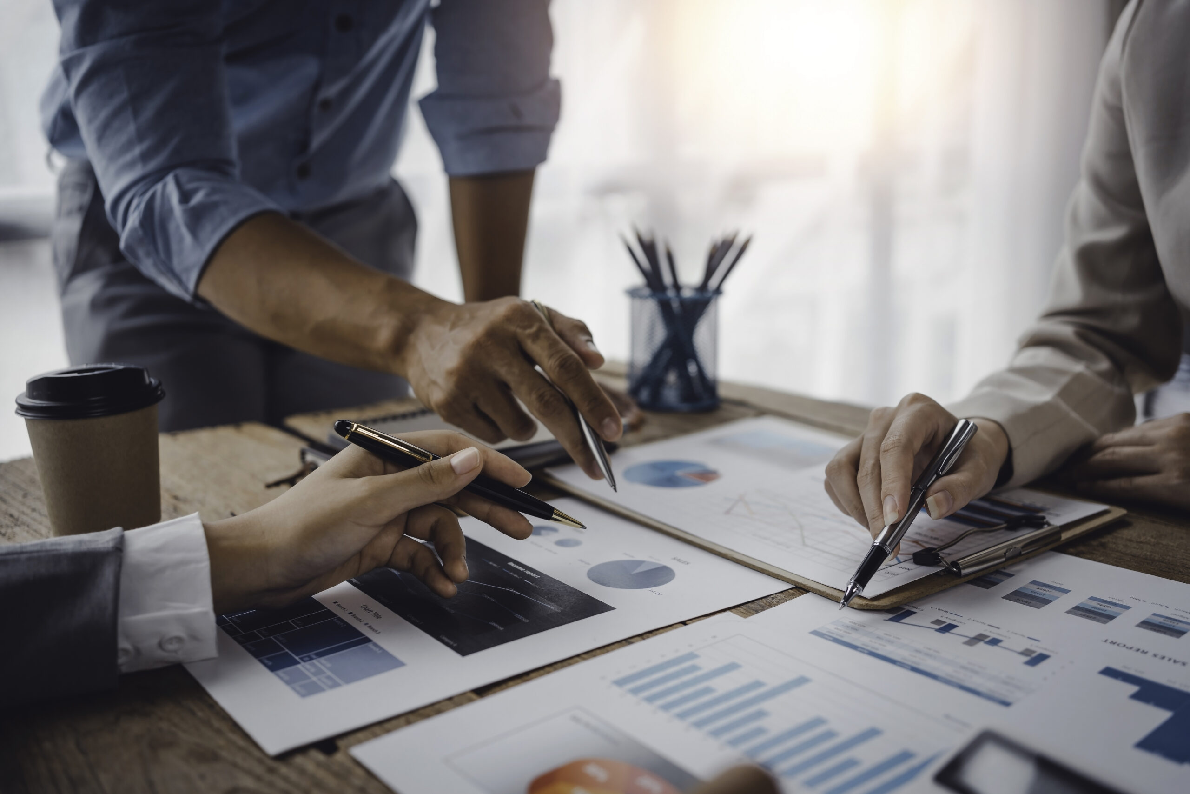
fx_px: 1157
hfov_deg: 54.4
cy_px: 397
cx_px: 595
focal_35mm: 35
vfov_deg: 37.9
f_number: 2.8
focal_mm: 35
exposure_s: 1/320
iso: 200
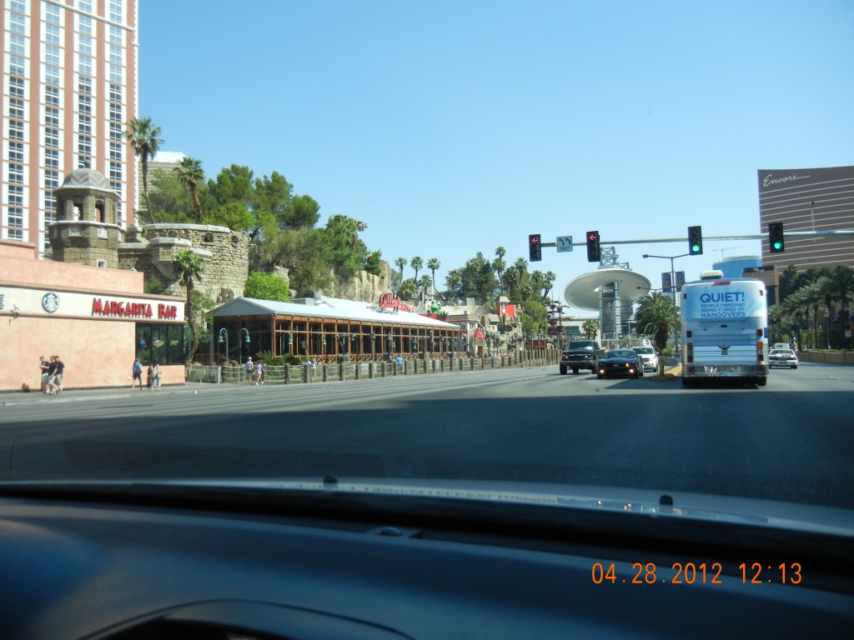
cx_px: 427
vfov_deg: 46.8
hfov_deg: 60.0
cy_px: 320
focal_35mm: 30
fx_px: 740
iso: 160
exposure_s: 1/736
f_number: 3.5
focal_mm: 5.4
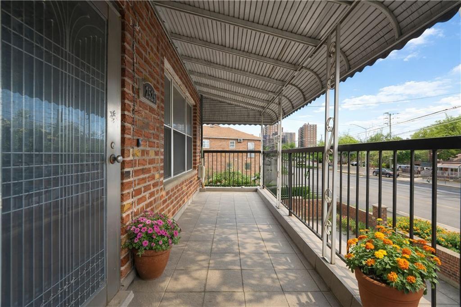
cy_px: 154
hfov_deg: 96.8
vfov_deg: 73.7
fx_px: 205
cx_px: 230
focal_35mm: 16
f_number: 5
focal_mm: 16
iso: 100
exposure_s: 1/100
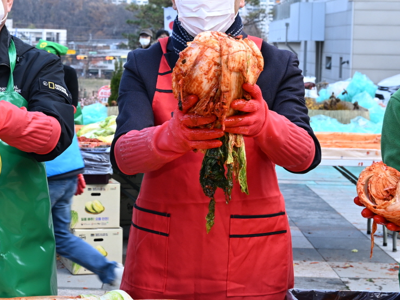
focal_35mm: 83
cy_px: 99
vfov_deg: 17.7
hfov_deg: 23.3
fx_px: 959
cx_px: 95
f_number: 6.3
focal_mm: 31
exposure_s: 1/125
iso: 200
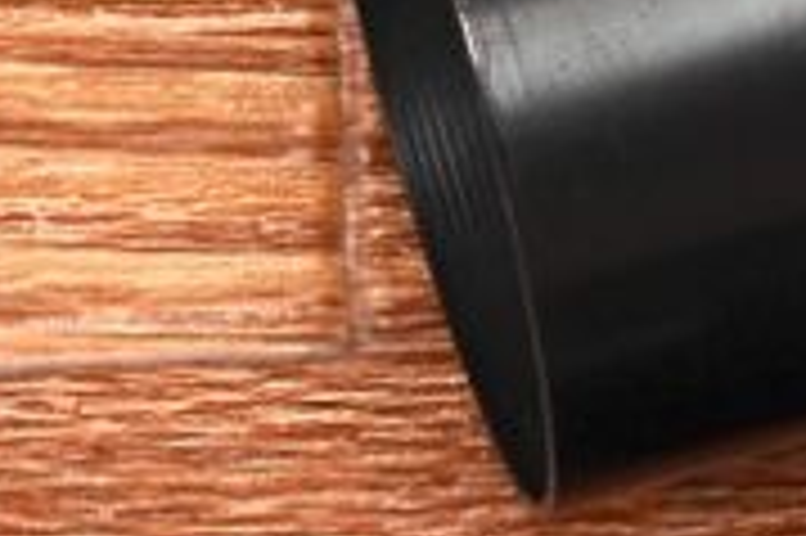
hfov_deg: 4.2
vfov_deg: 2.8
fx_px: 10983
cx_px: -738
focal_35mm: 491
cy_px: 1412
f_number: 8
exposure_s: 1/125
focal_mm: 50
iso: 160
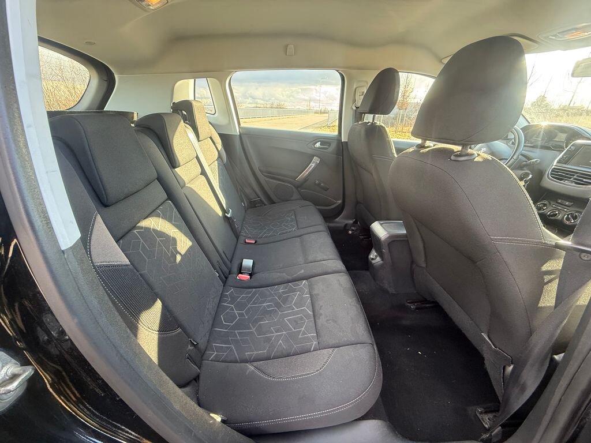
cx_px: 296
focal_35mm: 14
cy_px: 222
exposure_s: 1/92
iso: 320
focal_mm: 2.22
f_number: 2.2
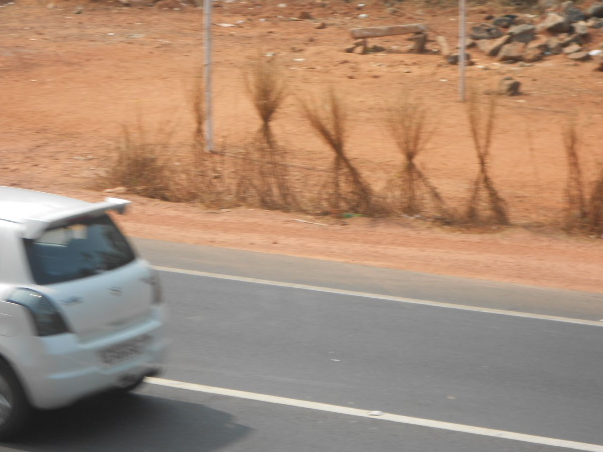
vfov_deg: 10.7
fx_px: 2403
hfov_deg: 14.3
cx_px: 292
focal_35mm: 138
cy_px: 217
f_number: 6.5
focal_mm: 23
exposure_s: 1/160
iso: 80
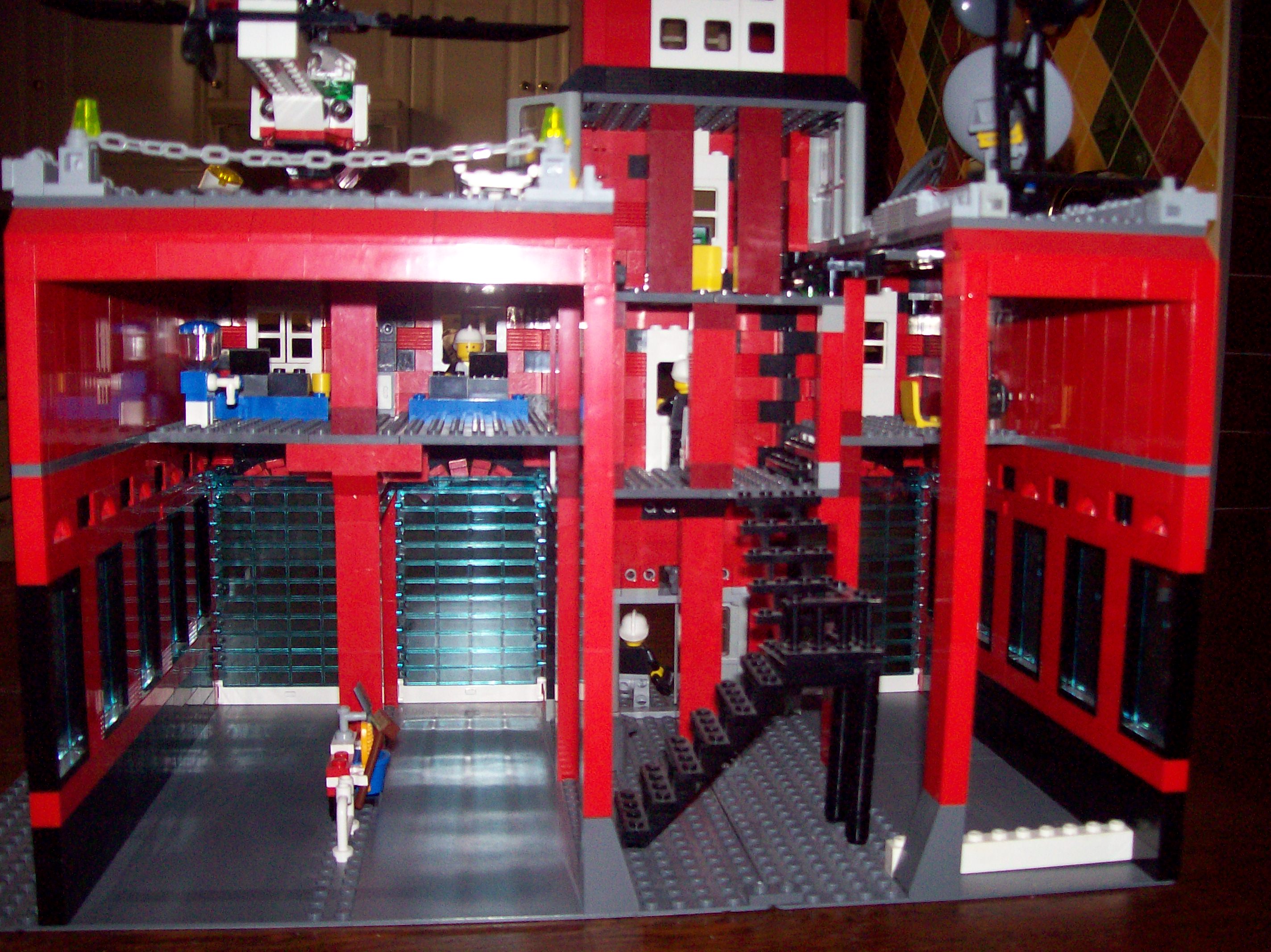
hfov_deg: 51.4
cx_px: 636
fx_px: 1321
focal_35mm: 36
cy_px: 476
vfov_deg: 39.6
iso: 140
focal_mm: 6
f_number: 2.7
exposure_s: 1/64
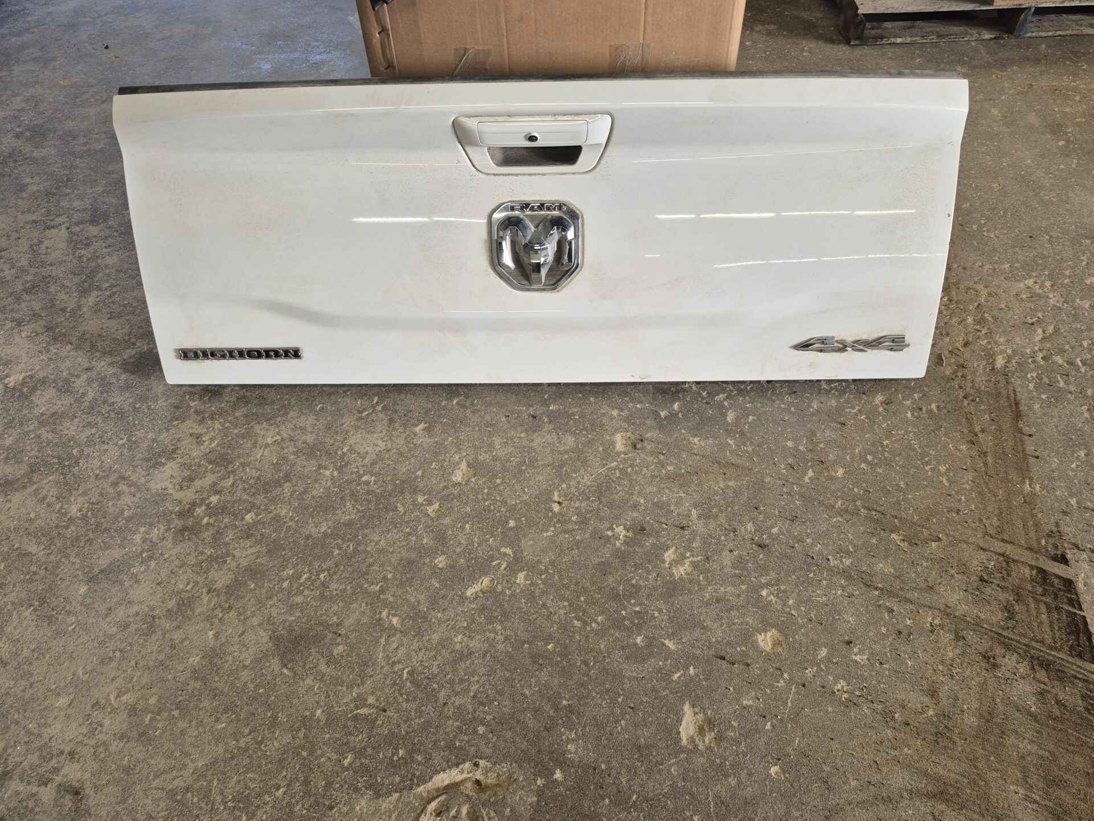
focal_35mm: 23
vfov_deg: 58.9
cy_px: 410
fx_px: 727
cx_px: 547
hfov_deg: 73.9
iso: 200
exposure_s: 1/120
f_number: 1.8
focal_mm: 5.4
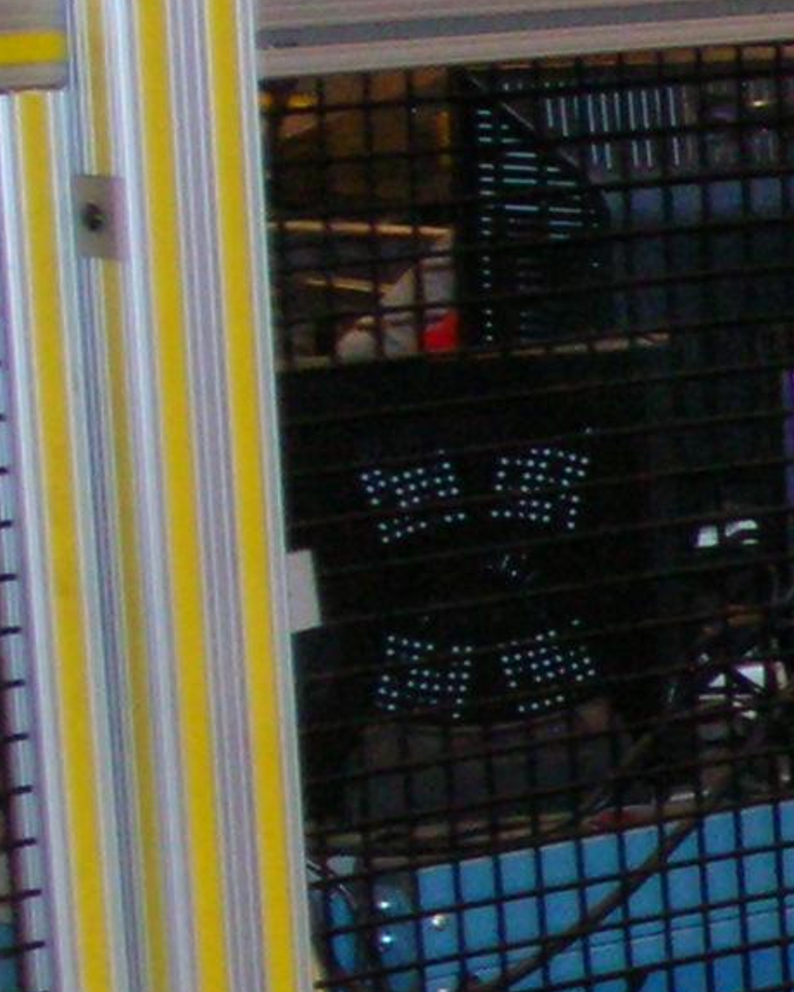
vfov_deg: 9.8
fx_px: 5699
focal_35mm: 194
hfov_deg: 7.4
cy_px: 1139
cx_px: 1914
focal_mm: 8.4
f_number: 3.3
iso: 200
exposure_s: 1/60.1
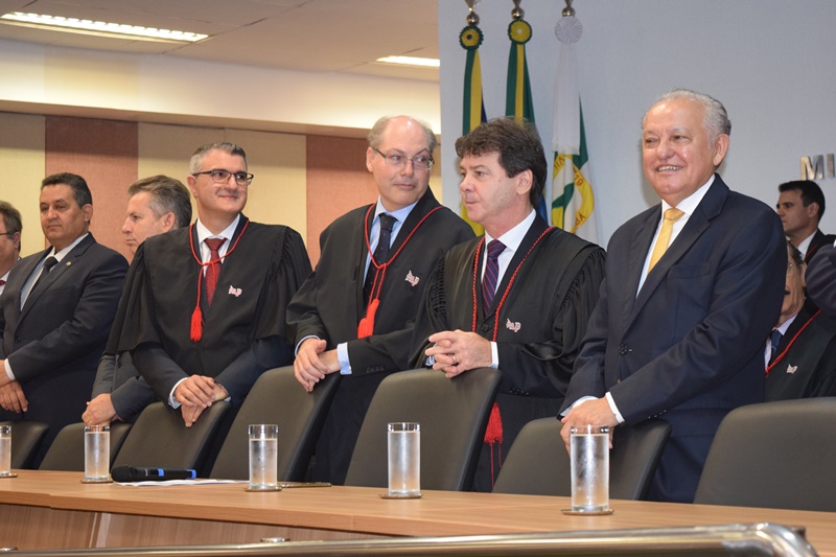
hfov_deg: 24.6
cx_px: 418
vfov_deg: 16.5
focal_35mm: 82
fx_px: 1915
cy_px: 278
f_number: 5.6
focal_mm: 55
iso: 2000
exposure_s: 1/60
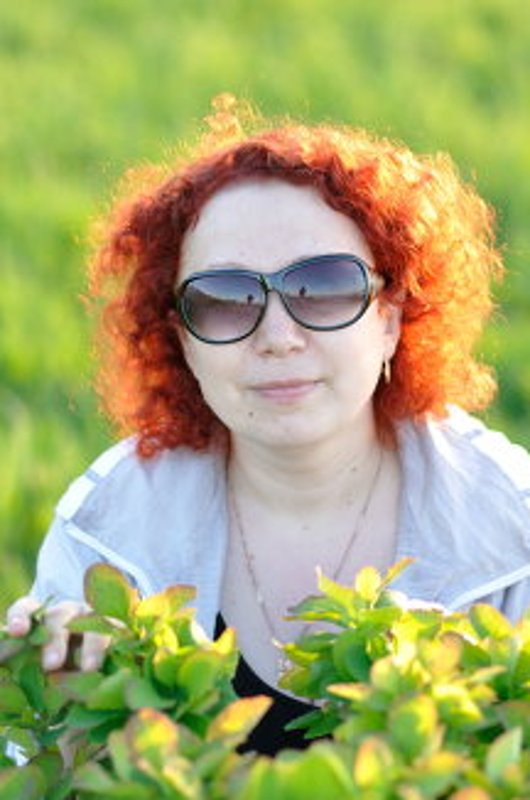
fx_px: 3384
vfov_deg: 13.5
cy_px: 439
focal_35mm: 153
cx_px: 239
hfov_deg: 9.0
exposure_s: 1/200
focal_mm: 85
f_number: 2.2
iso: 200
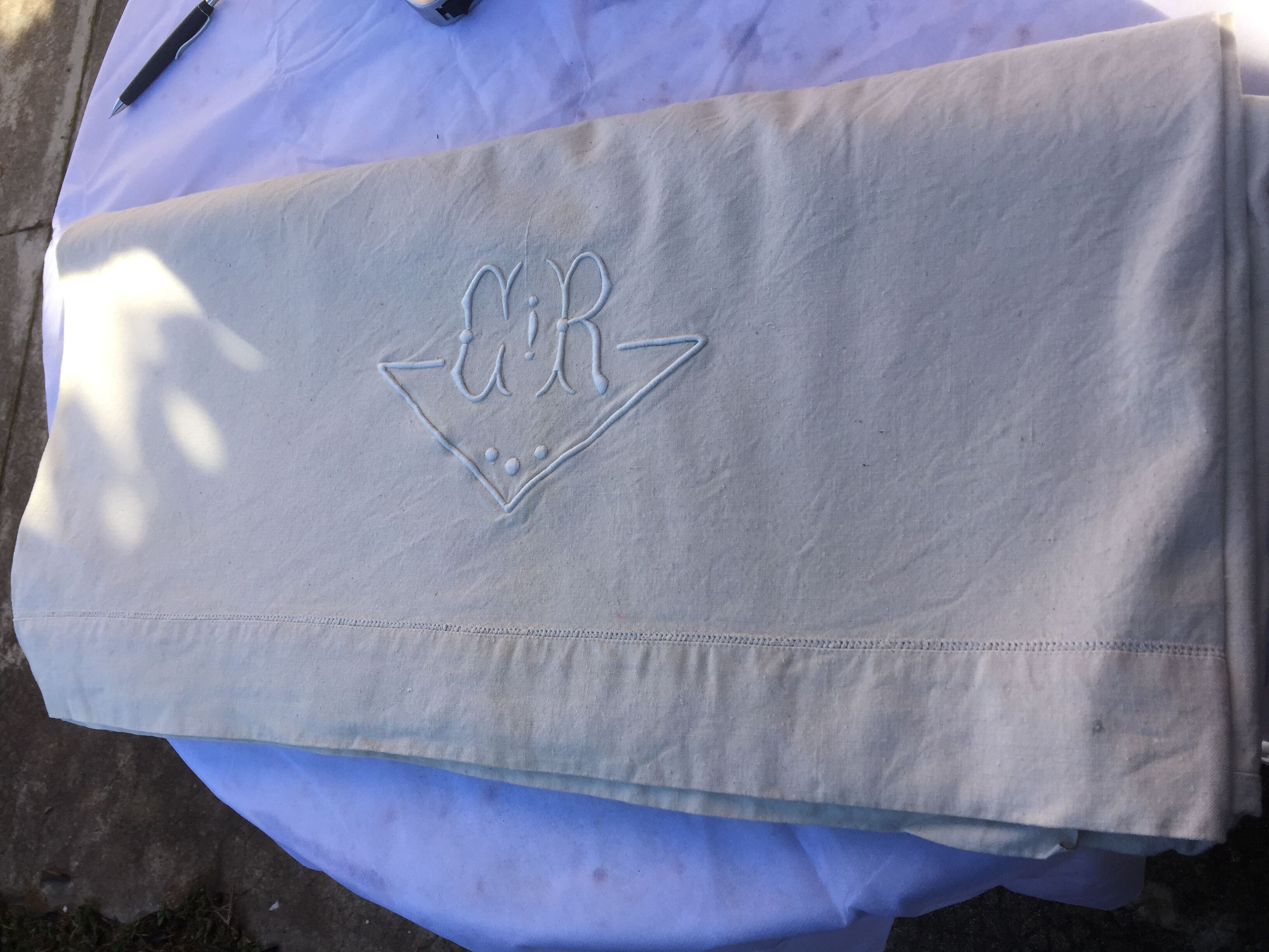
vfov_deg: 48.2
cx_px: 634
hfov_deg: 61.7
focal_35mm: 29
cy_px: 476
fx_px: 1063
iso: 32
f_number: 2.2
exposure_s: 1/608
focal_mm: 4.15
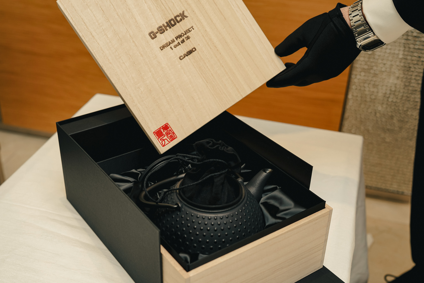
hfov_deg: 48.5
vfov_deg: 33.4
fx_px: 471
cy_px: 142
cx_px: 212
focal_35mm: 40
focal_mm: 40
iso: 125
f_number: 4
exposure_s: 1/160
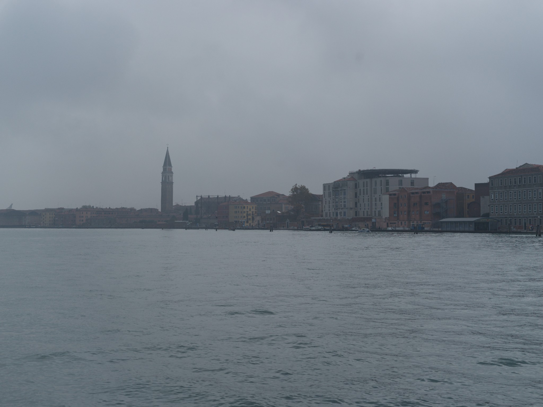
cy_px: 204
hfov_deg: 37.5
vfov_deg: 28.5
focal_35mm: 51
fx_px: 800
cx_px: 272
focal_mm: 65
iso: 400
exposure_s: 1/2000
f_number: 4
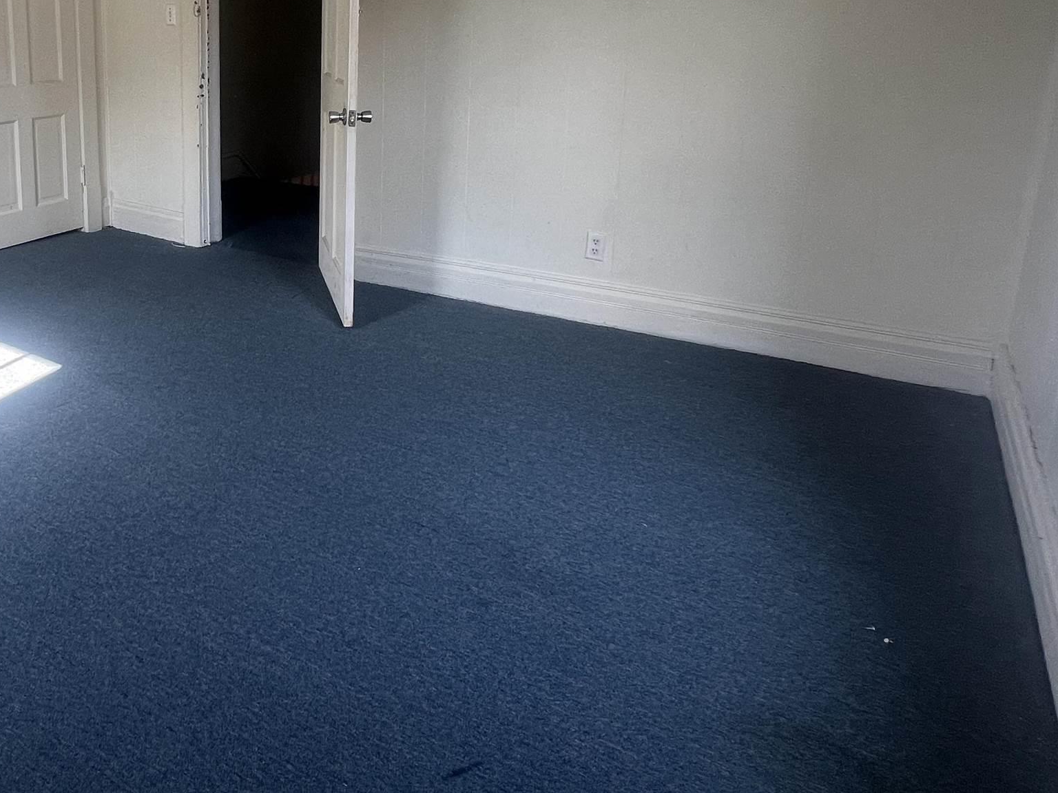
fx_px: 795
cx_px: 234
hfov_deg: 62.4
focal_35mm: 26
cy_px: 187
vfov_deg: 50.6
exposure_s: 1/99
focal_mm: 1.57
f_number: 1.8
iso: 80
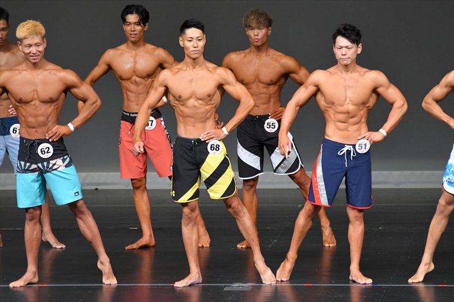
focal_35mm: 345
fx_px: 4349
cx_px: 227
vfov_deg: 4.0
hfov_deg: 6.0
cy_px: 151
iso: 4000
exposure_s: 1/400
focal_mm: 230
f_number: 5.6
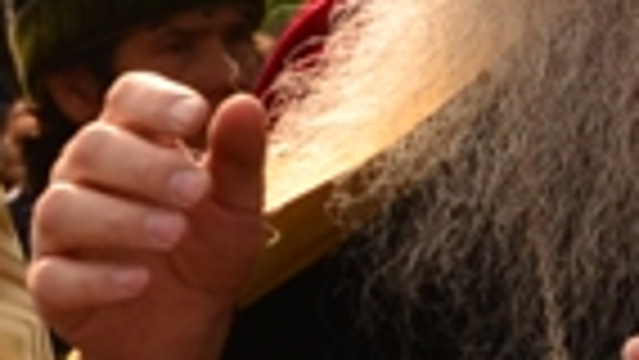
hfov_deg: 7.9
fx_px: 4610
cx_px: 464
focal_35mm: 272
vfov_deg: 4.5
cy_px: 310
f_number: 7.1
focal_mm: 24
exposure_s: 1/640
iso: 320
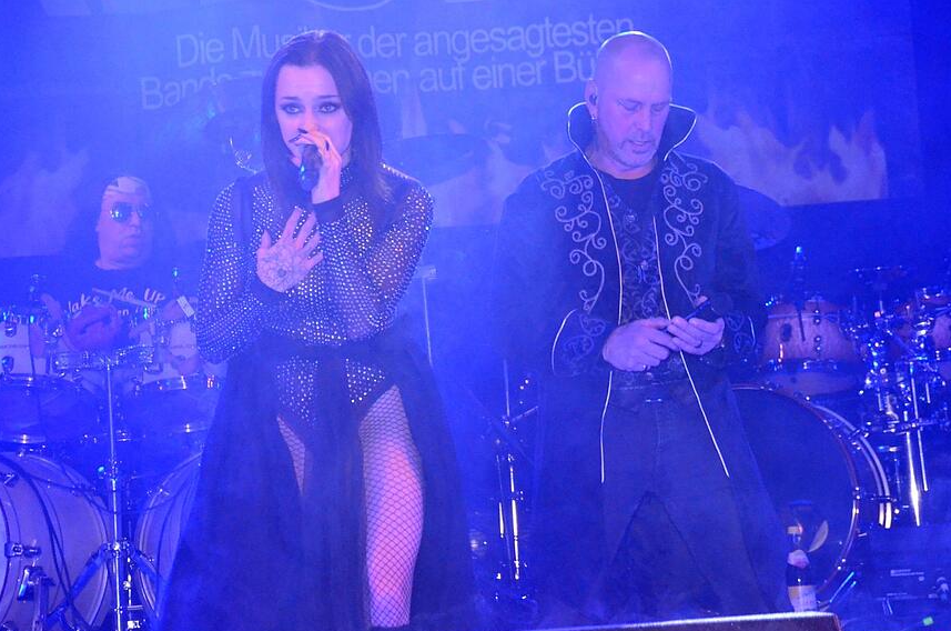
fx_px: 2294
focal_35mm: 87
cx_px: 469
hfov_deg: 23.4
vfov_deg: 15.6
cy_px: 272
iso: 3200
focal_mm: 46
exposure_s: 1/125
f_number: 5.6
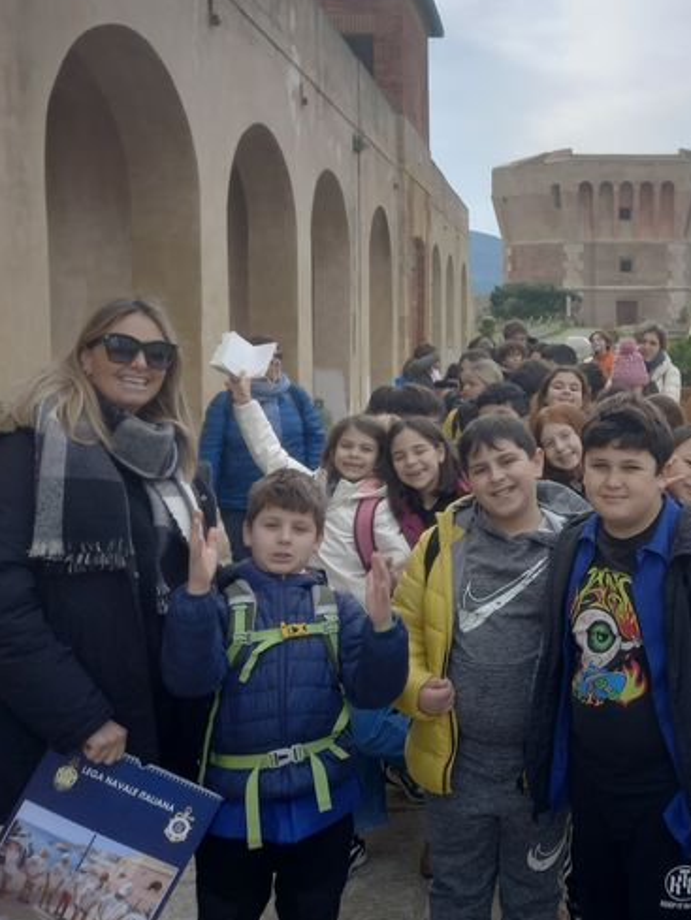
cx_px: 587
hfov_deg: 30.5
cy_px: 365
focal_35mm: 46
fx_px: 1224
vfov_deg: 41.0
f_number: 2
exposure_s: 1/457
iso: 25
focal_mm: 4.6
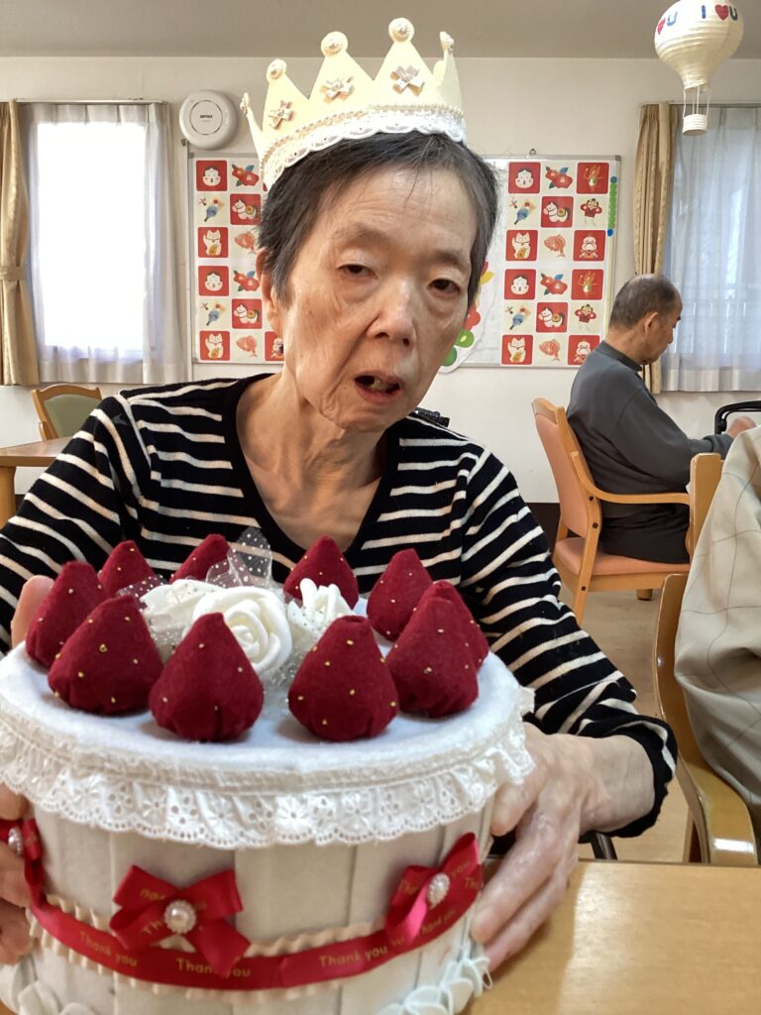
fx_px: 909
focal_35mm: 31
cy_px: 508
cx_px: 380
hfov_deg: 45.4
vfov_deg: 58.4
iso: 250
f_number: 2.4
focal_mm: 3.3
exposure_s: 1/50
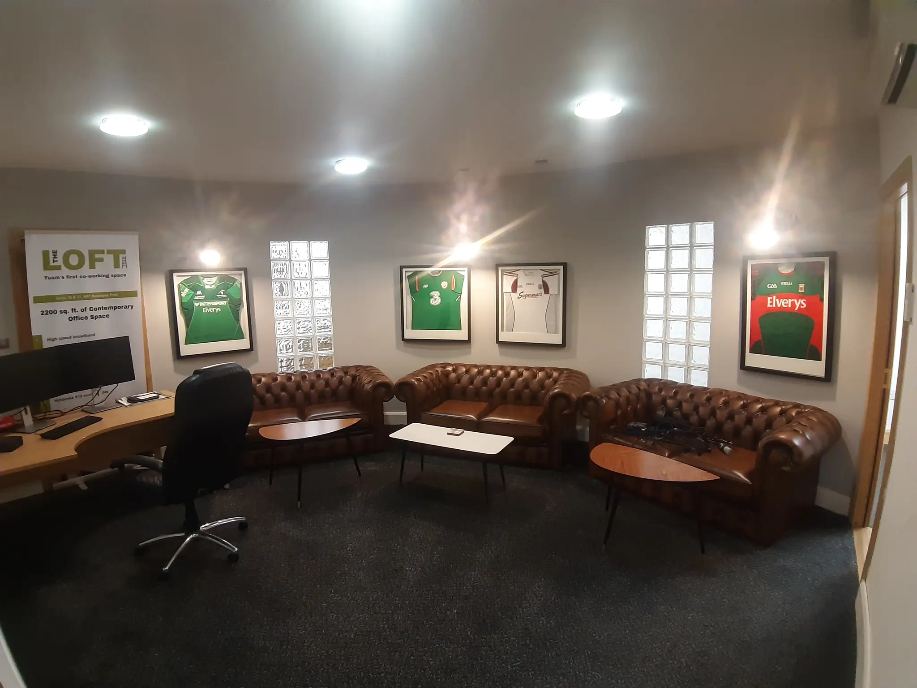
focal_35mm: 18
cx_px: 458
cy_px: 344
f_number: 2.4
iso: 200
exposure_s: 1/25
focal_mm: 1.87
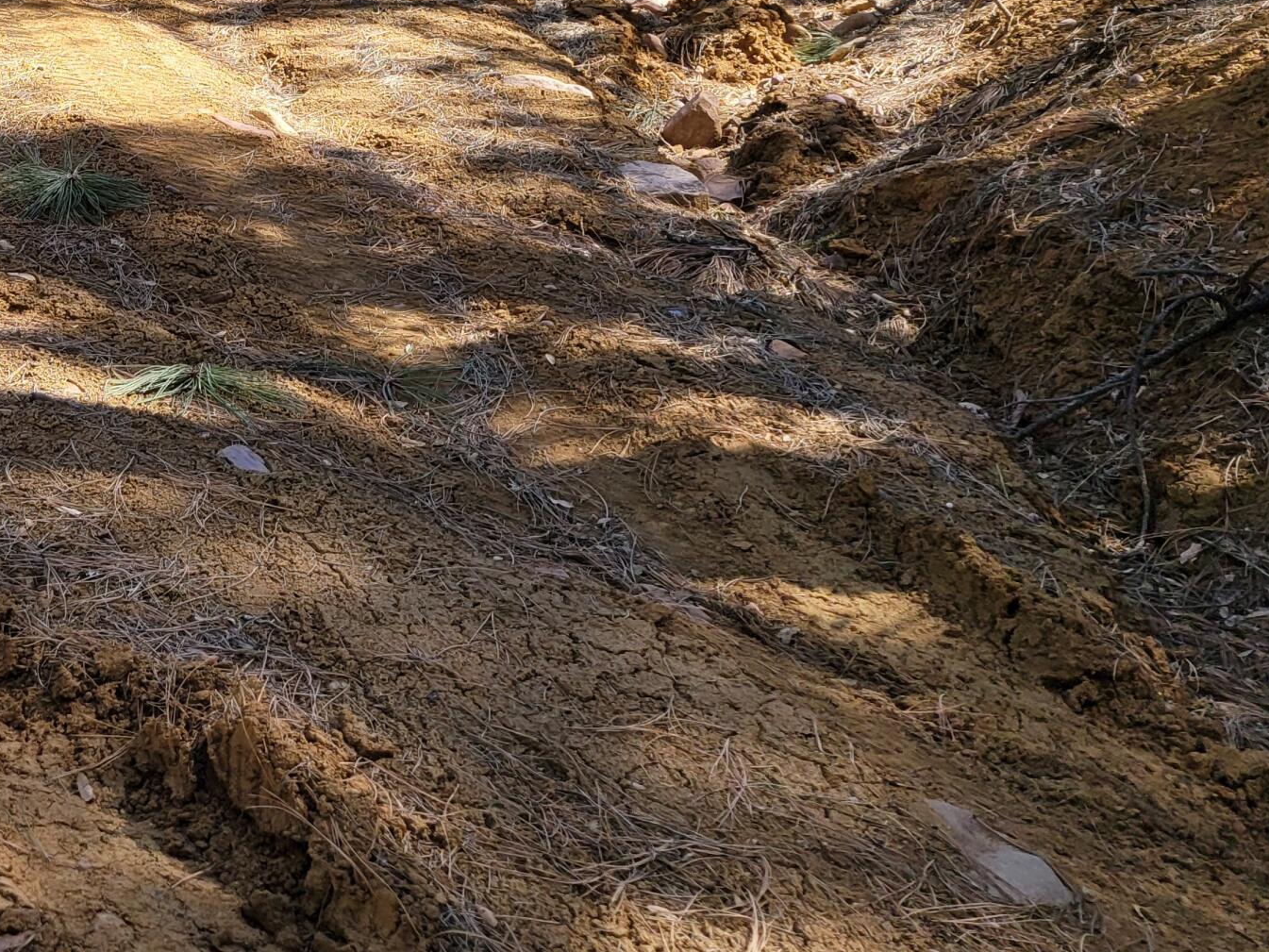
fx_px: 2126
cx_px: -84
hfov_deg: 30.2
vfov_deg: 24.4
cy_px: 58
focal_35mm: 58
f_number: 1.8
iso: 40
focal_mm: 5.4
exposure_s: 1/760
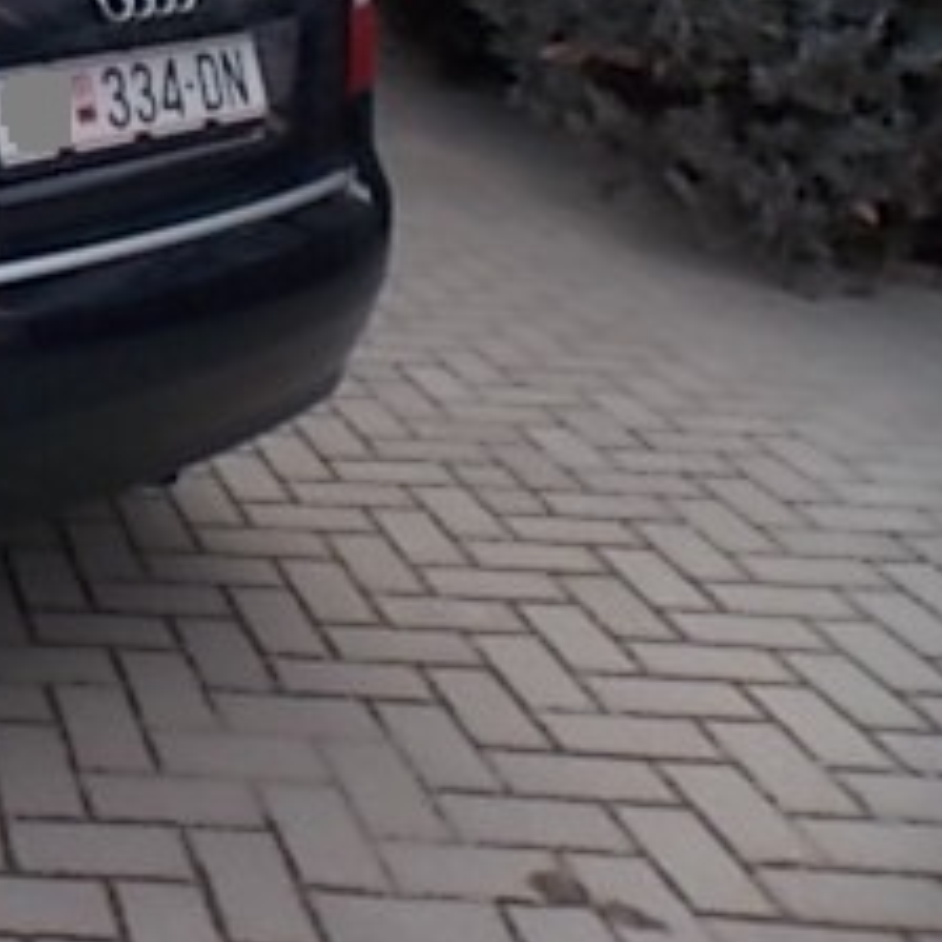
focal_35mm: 58
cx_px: -395
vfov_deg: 27.4
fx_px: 1786
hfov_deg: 24.3
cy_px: -59
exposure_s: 1/250
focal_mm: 4
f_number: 3.1
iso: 80
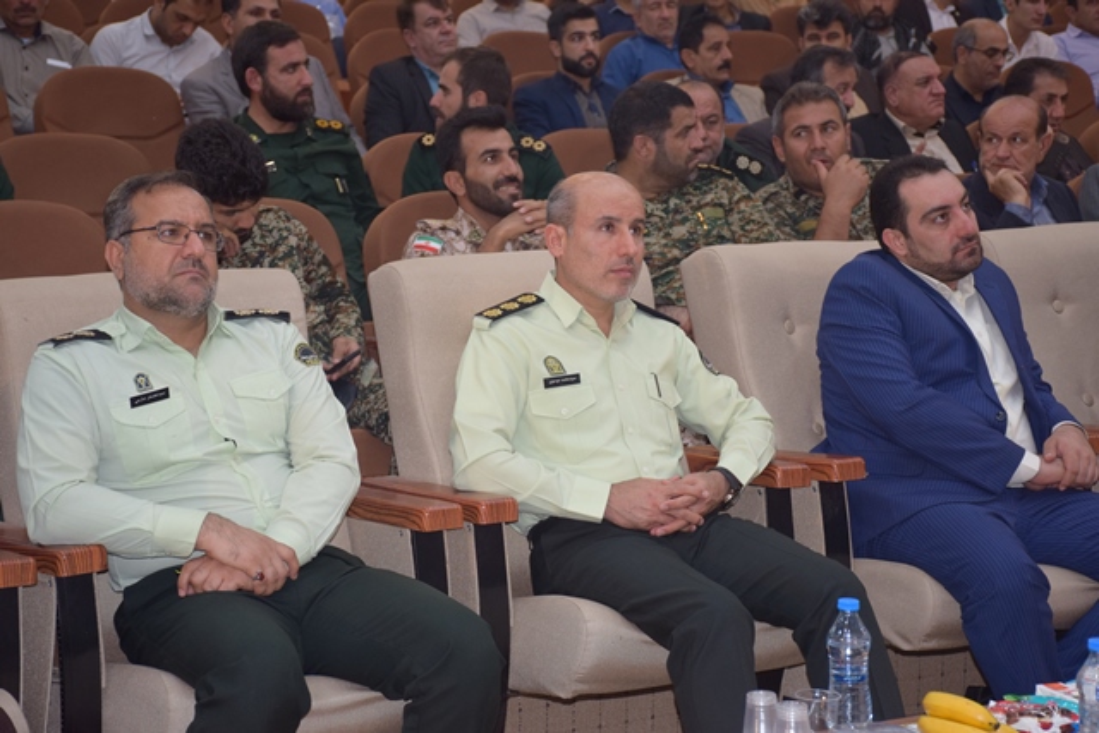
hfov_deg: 24.2
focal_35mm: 84
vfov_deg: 16.3
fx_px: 2565
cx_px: 550
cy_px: 366
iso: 800
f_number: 4.8
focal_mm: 56
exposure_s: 1/60
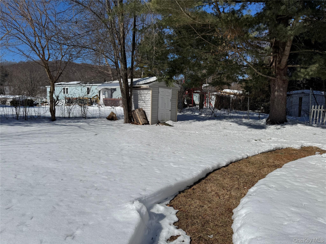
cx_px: 163
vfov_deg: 56.8
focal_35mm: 24
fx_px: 226
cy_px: 122
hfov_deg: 71.6
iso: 80
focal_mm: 6.76
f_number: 1.78
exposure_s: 1/12346
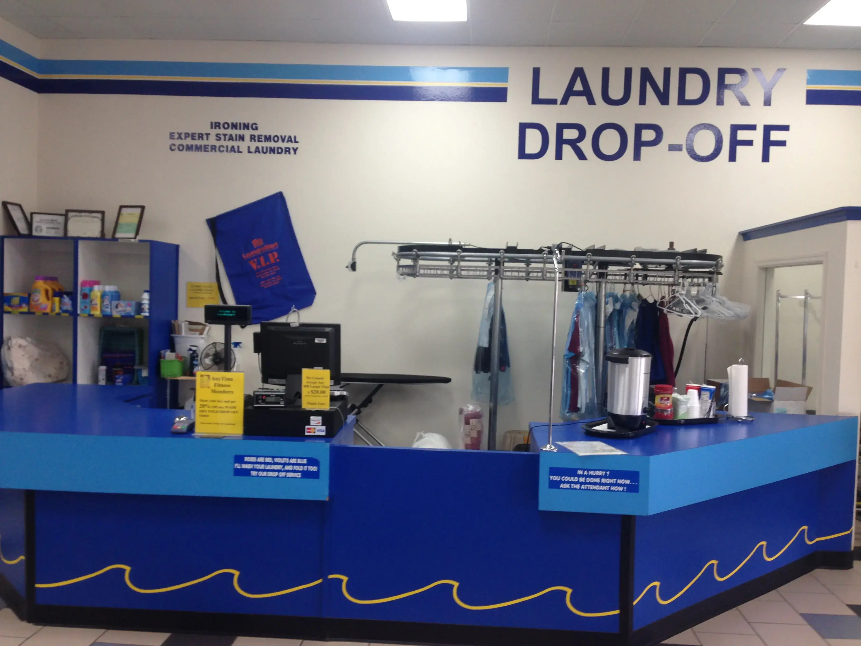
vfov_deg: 42.9
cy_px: 323
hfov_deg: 55.4
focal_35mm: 33
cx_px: 430
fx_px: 821
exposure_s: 1/30
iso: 50
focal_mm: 4.12
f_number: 2.4
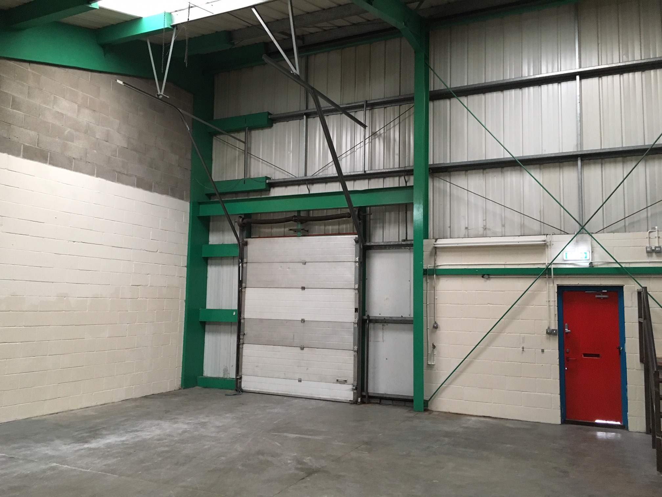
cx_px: 331
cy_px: 248
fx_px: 555
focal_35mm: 29
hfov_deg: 61.7
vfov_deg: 48.2
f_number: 2.2
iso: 200
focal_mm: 4.15
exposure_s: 1/33
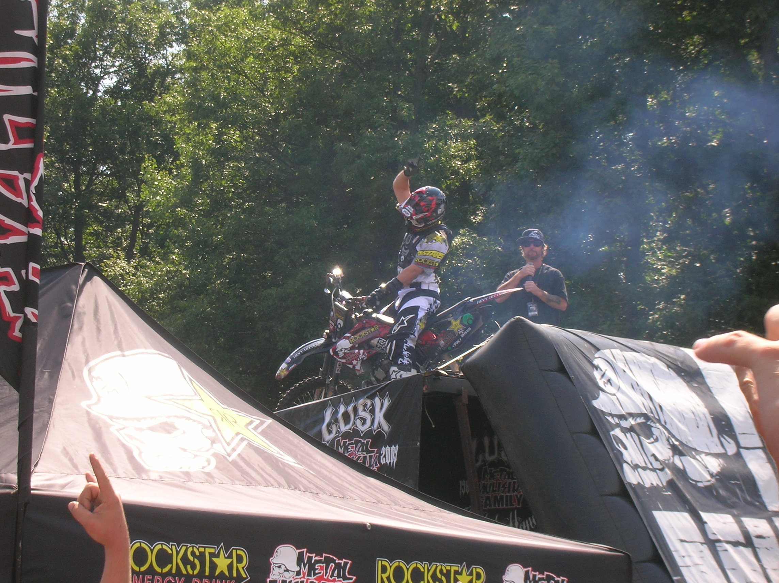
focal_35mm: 102
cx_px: 390
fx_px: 2293
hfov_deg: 19.3
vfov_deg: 14.5
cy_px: 292
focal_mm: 17.1
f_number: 8.2
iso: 50
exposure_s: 1/64.1
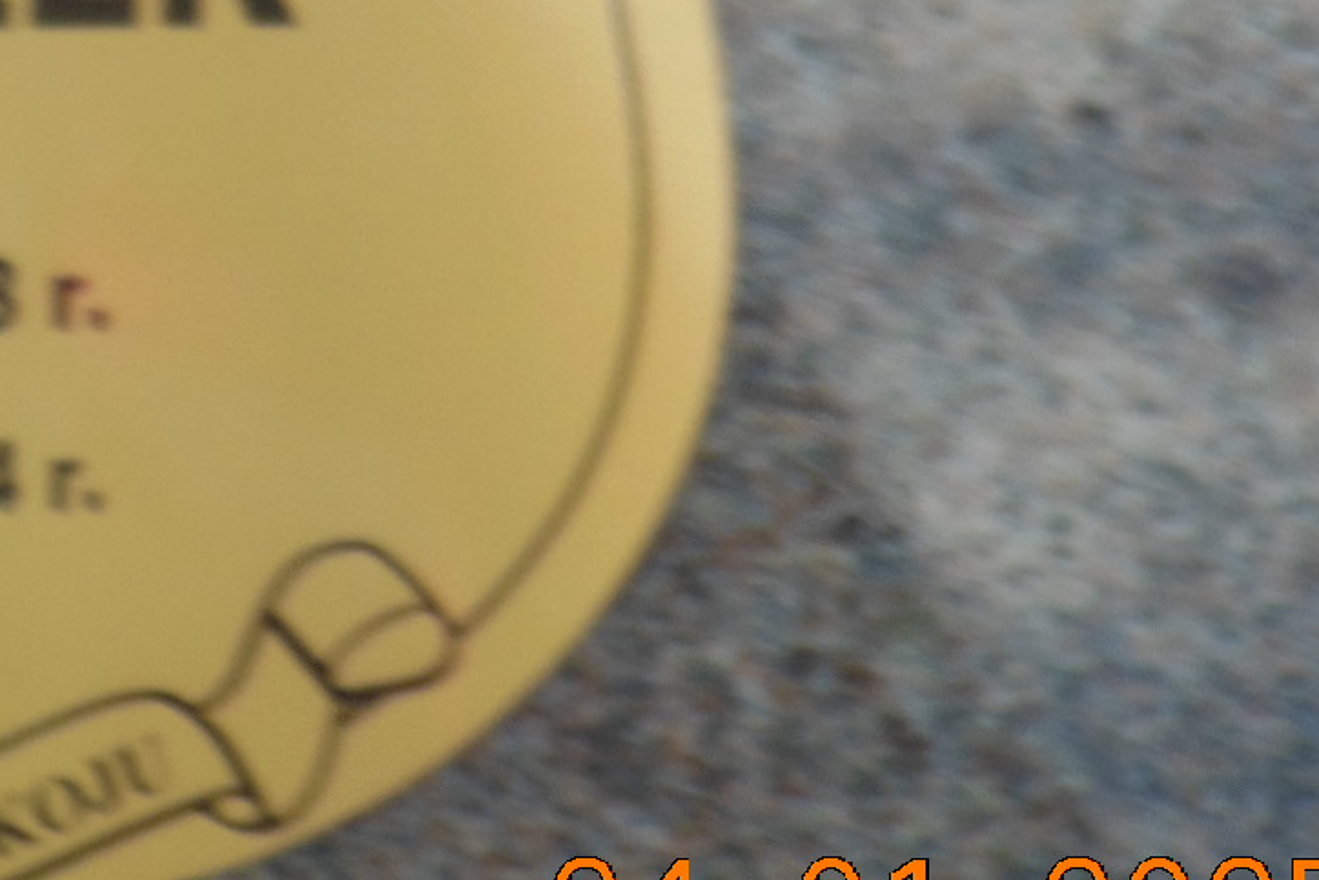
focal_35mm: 816
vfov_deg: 1.7
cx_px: -543
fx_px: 29901
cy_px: -341
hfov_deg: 2.5
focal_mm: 45
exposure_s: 1/100
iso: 125
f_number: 5.8
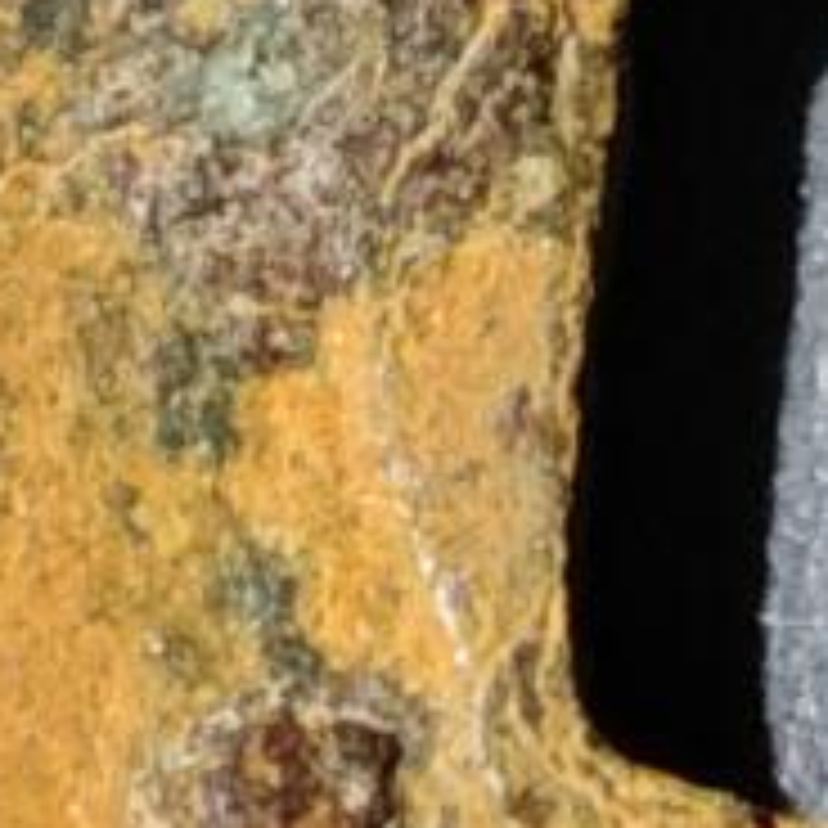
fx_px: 23842
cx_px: 1116
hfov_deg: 2.0
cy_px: 356
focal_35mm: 881
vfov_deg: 2.0
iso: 200
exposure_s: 1/100
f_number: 2
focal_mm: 9
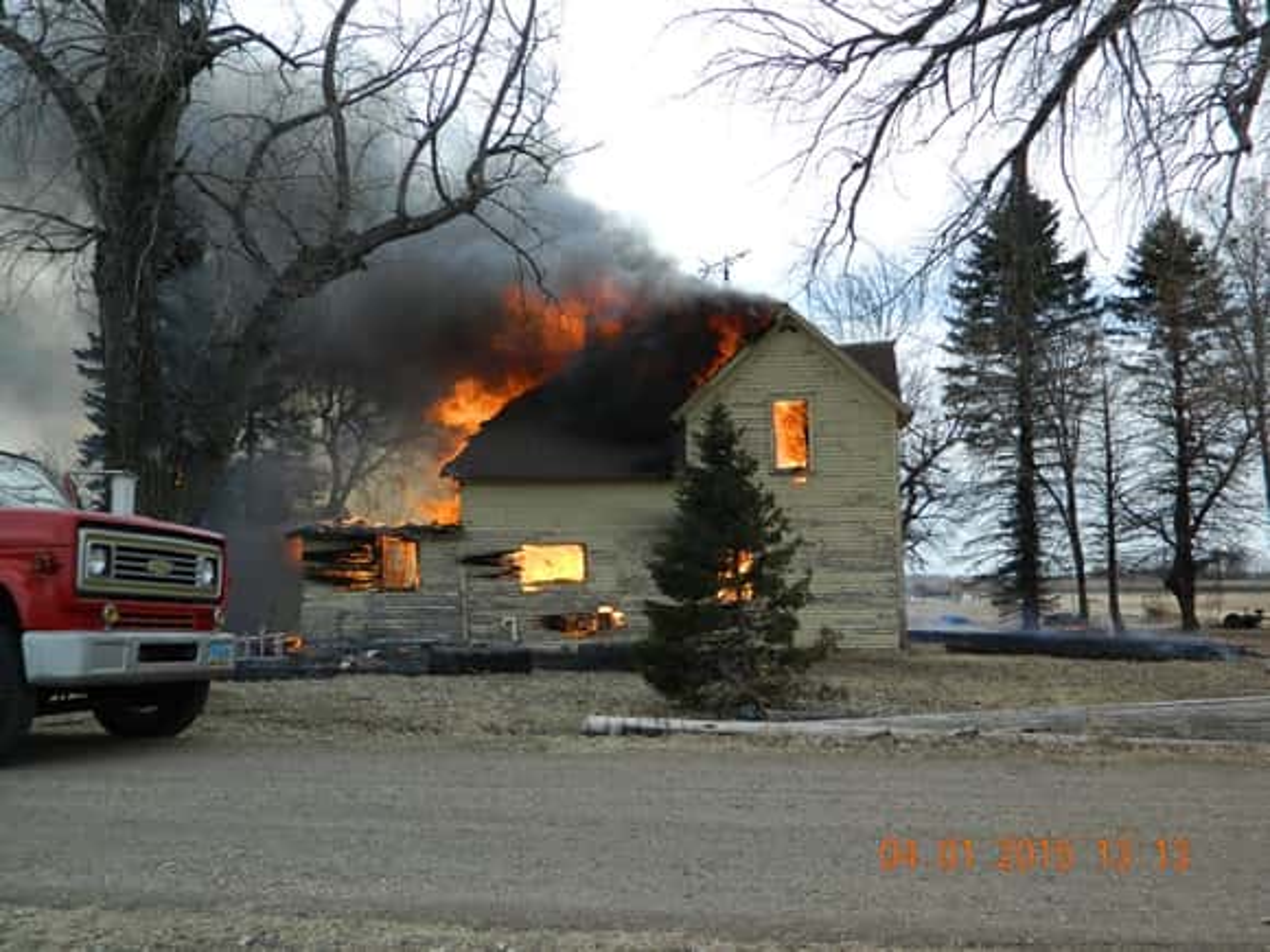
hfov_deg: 52.6
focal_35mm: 35
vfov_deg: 40.7
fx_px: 1284
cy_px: 476
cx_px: 635
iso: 80
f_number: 3.3
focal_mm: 6.2
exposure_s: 1/800
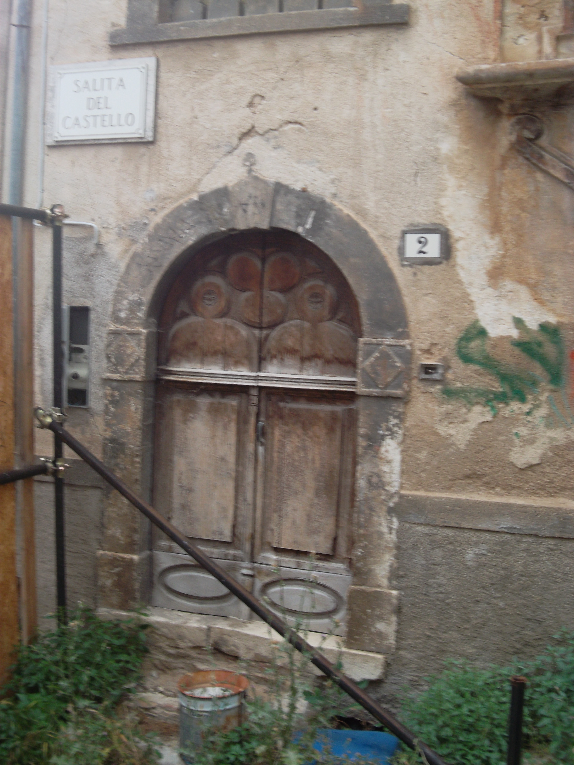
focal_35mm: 44
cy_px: 382
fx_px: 973
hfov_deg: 32.9
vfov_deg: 42.9
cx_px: 287
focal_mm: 7.8
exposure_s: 1/56
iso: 80
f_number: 4.5
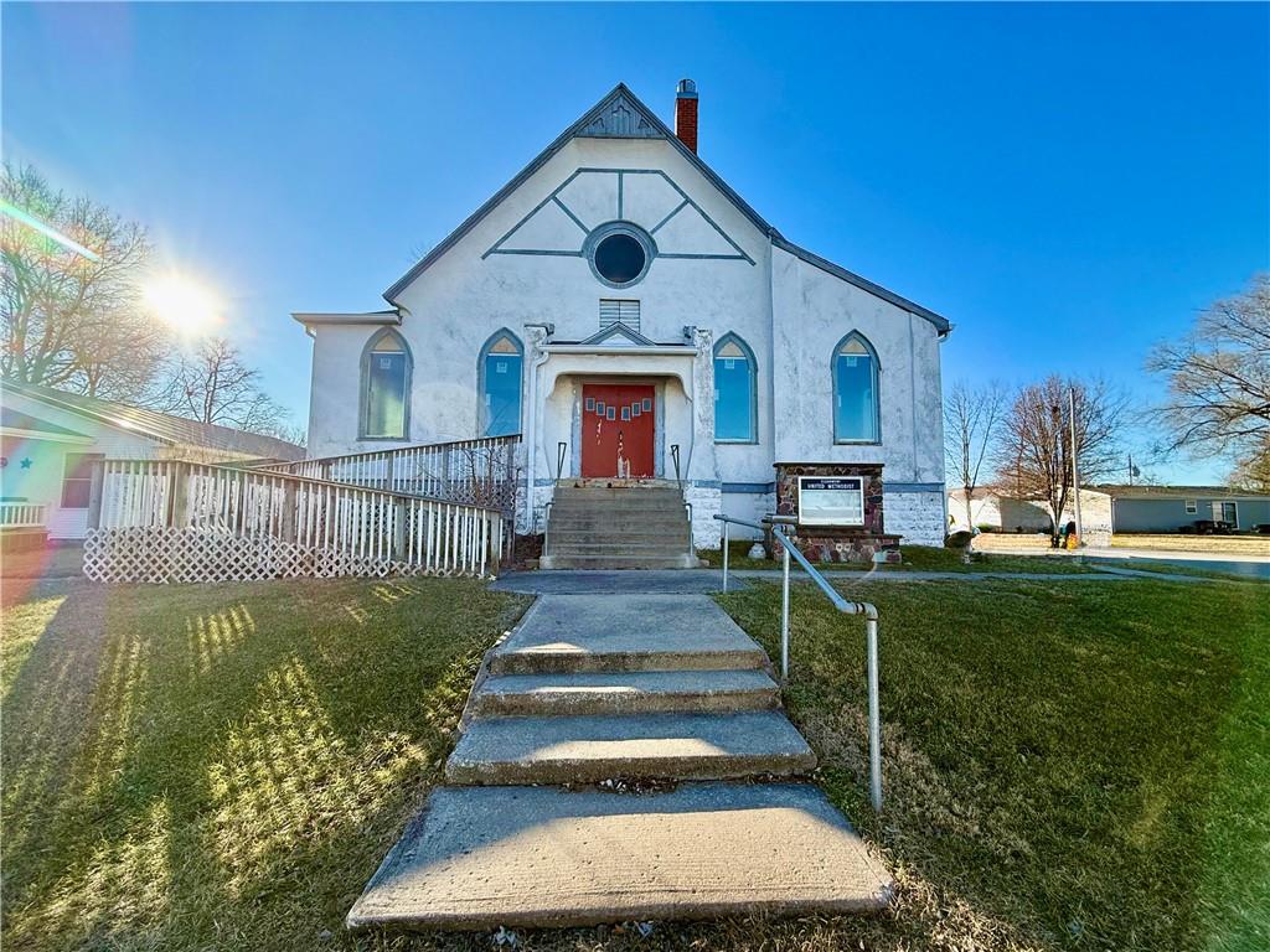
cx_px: 635
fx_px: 514
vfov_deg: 85.7
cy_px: 476
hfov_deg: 102.1
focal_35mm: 14
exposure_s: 1/853
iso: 64
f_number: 2.2
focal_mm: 2.22
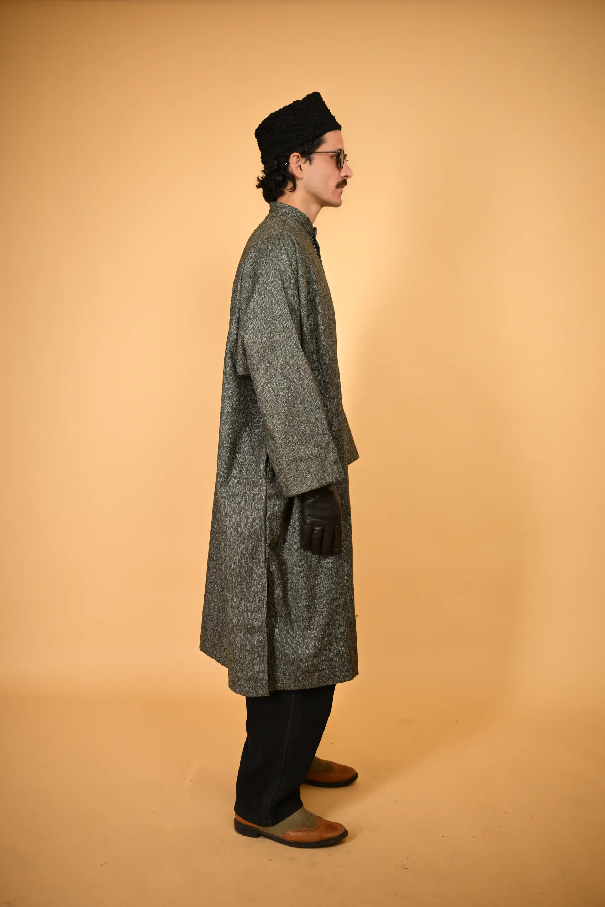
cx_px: 302
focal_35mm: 39
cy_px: 454
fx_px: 983
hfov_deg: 34.2
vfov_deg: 49.6
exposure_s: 1/320
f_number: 2.8
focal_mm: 39
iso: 250
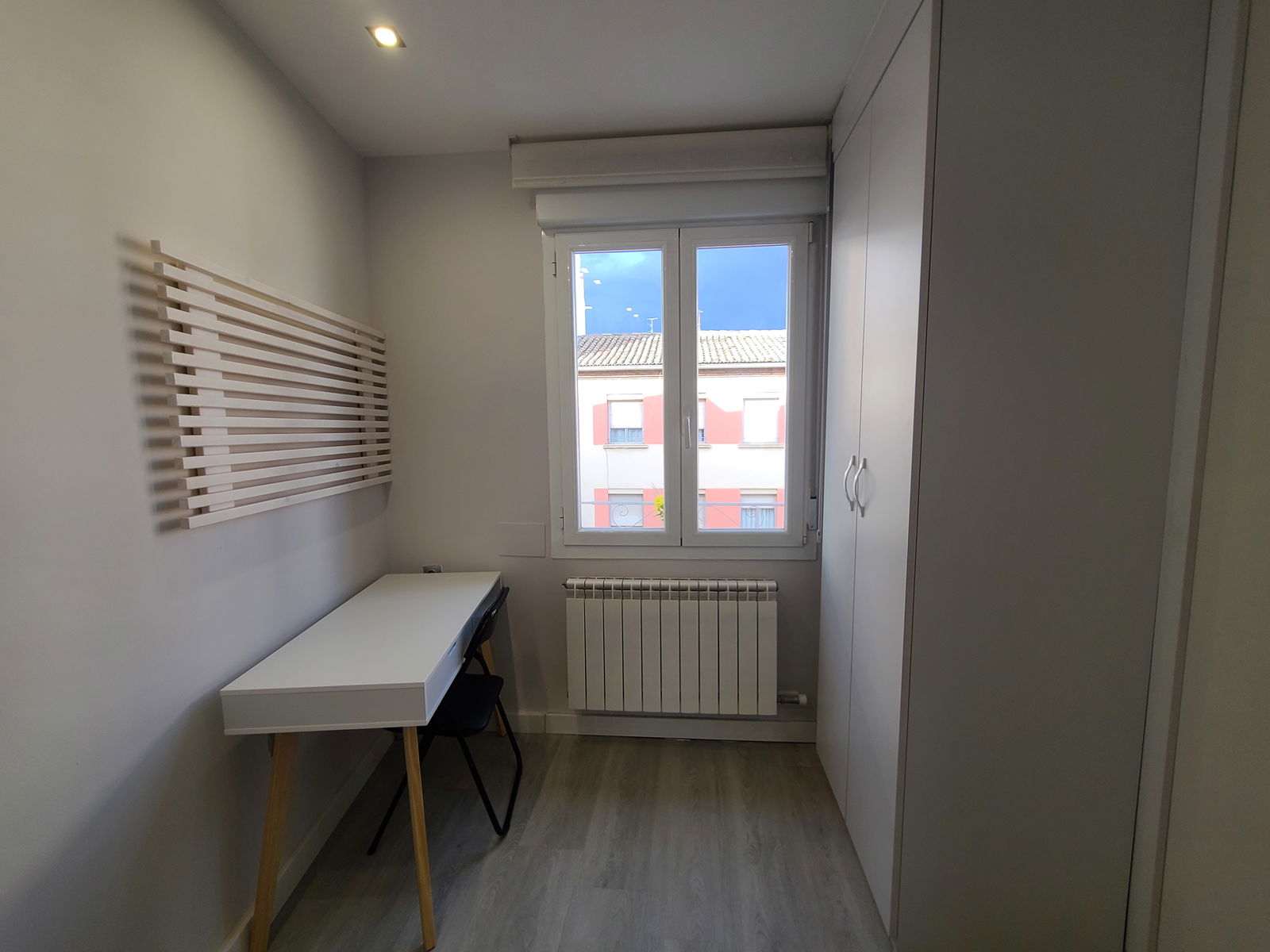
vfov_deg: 89.9
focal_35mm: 13
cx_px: 635
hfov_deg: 106.2
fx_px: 477
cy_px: 476
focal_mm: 2.2
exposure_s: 1/201
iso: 50
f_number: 2.2
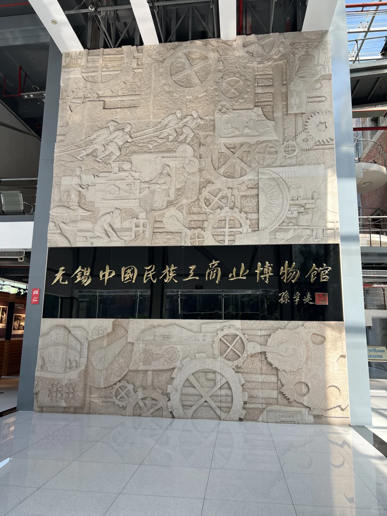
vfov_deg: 67.3
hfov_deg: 53.1
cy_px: 258
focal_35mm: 26
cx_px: 194
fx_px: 388
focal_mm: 5.7
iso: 50
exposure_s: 1/547
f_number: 1.5
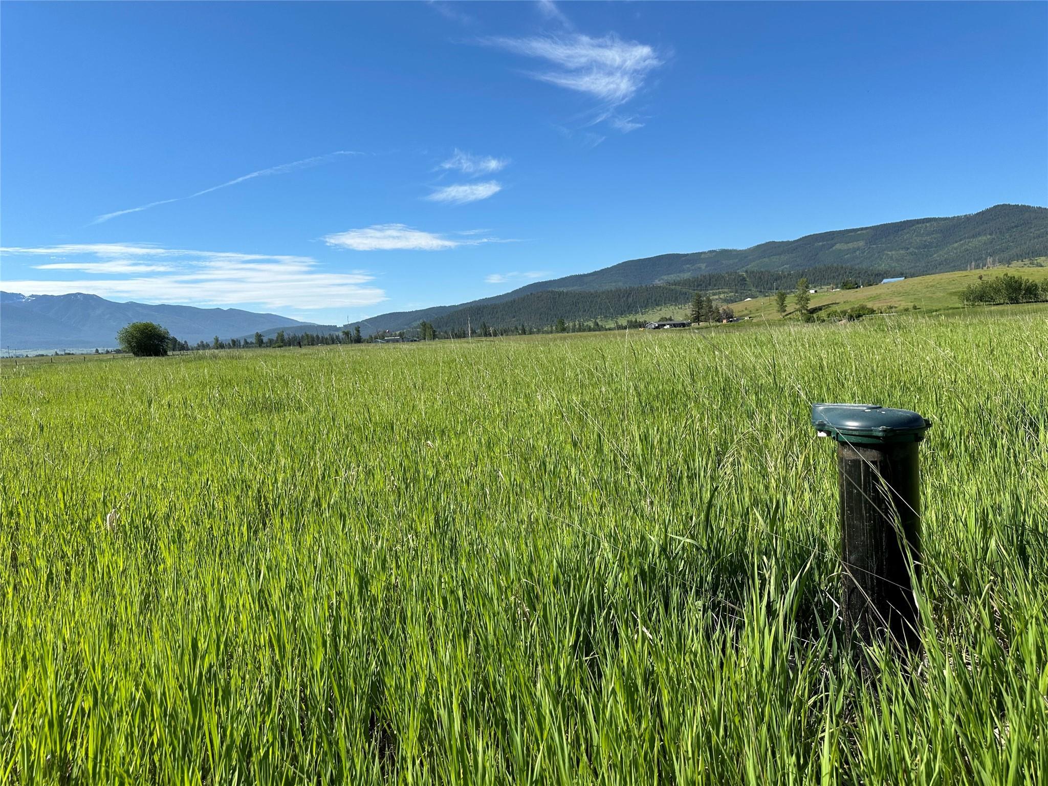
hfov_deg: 71.6
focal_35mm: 24
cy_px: 393
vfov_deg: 56.8
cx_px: 524
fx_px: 727
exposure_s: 1/4348
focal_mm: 6.86
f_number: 1.78
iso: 80
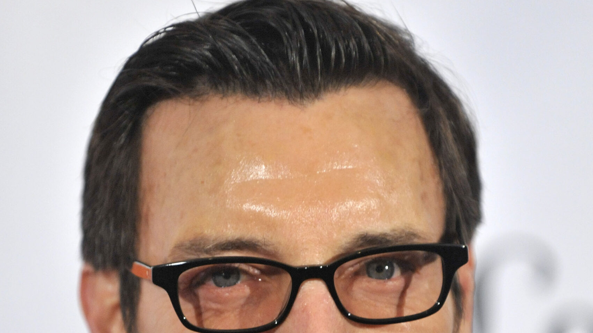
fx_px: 4969
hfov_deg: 6.8
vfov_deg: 3.8
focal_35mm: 316
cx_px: 297
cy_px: 388
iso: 2500
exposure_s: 1/200
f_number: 3.2
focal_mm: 200
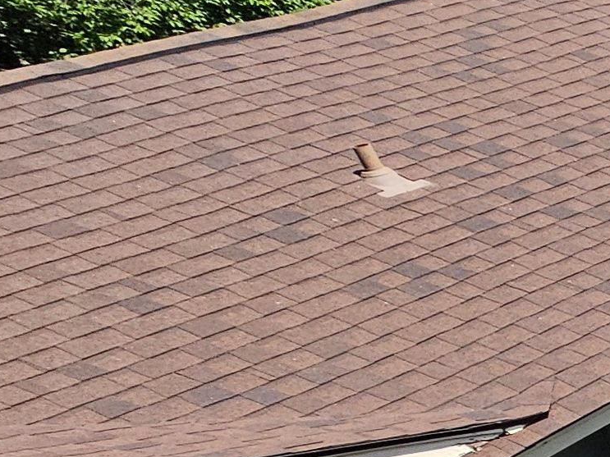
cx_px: 1541
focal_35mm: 70
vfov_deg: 18.7
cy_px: 674
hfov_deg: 14.3
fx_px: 1233
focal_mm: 2.2
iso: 50
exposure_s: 1/1525
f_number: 2.2
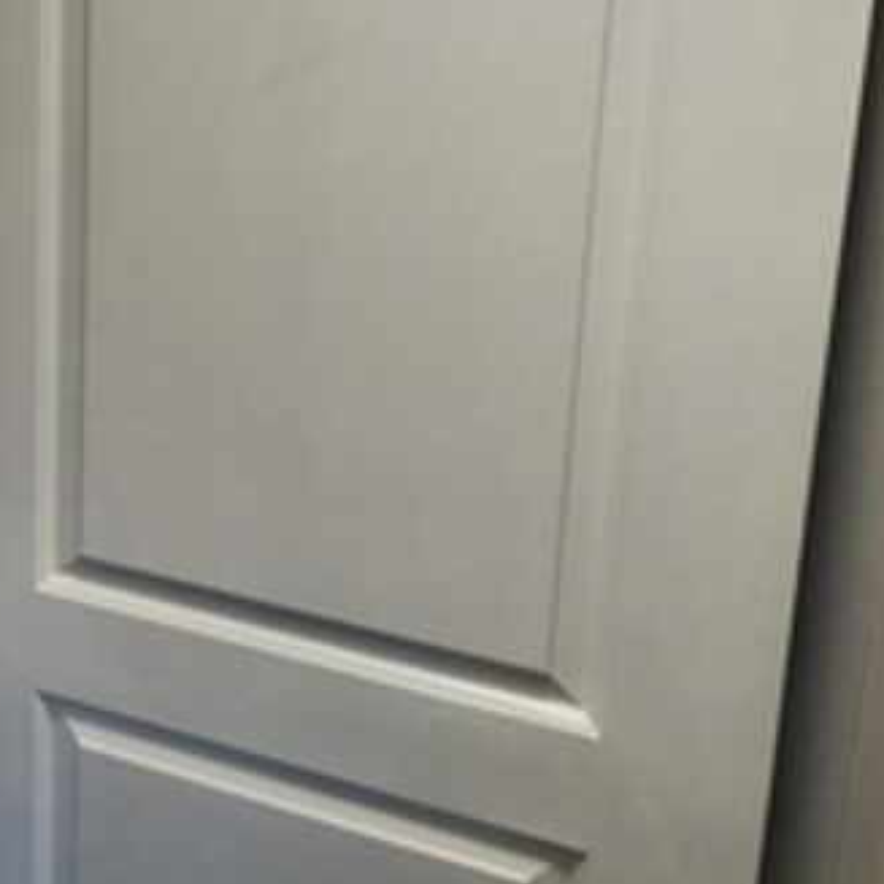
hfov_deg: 35.3
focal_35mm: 45
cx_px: 84
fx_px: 1300
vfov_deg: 35.3
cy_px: 84
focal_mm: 2.2
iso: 125
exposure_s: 1/60
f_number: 2.2
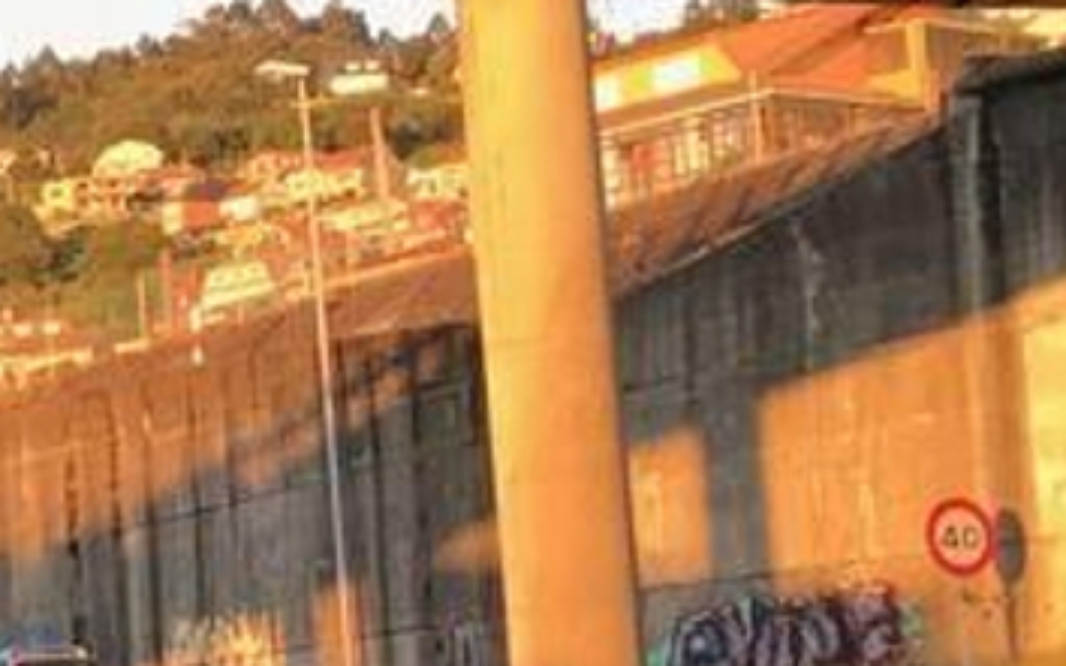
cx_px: -994
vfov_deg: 9.7
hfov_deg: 13.6
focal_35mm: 134
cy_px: 561
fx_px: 3892
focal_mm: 3.99
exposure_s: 1/149
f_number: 1.8
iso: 20
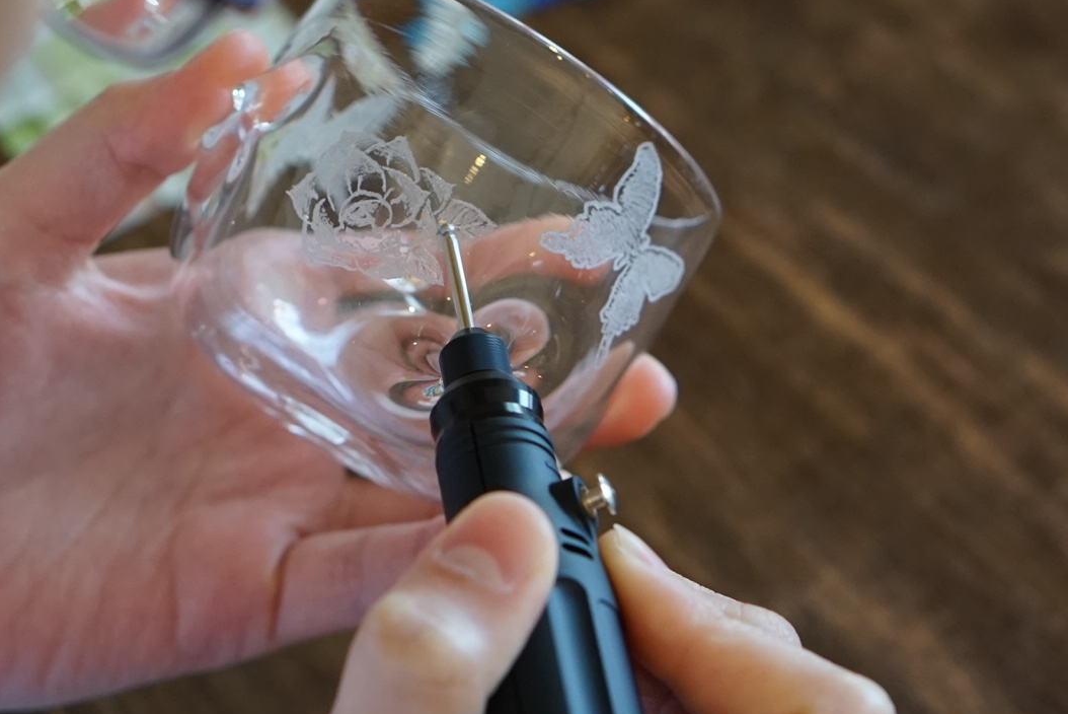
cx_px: 363
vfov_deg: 11.9
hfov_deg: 17.7
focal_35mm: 115
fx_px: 3413
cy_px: 253
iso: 1000
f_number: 4
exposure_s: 1/160
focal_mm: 50
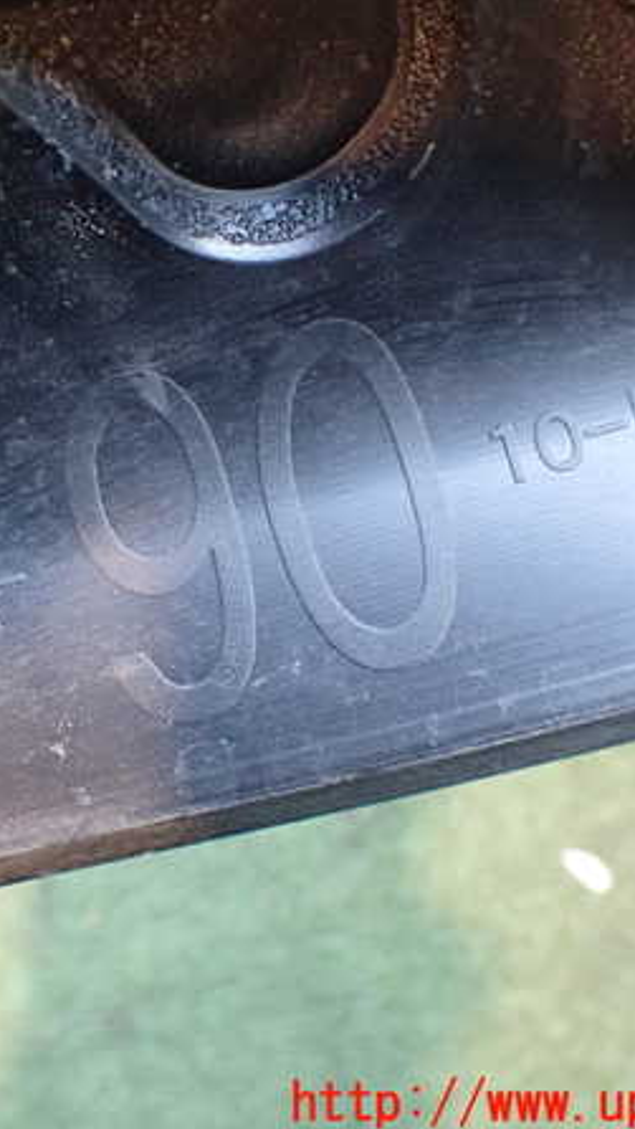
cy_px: 567
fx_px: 1317
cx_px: 104
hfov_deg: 26.5
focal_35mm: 44
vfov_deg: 46.4
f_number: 2.3
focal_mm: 5.4
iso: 800
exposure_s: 1/40
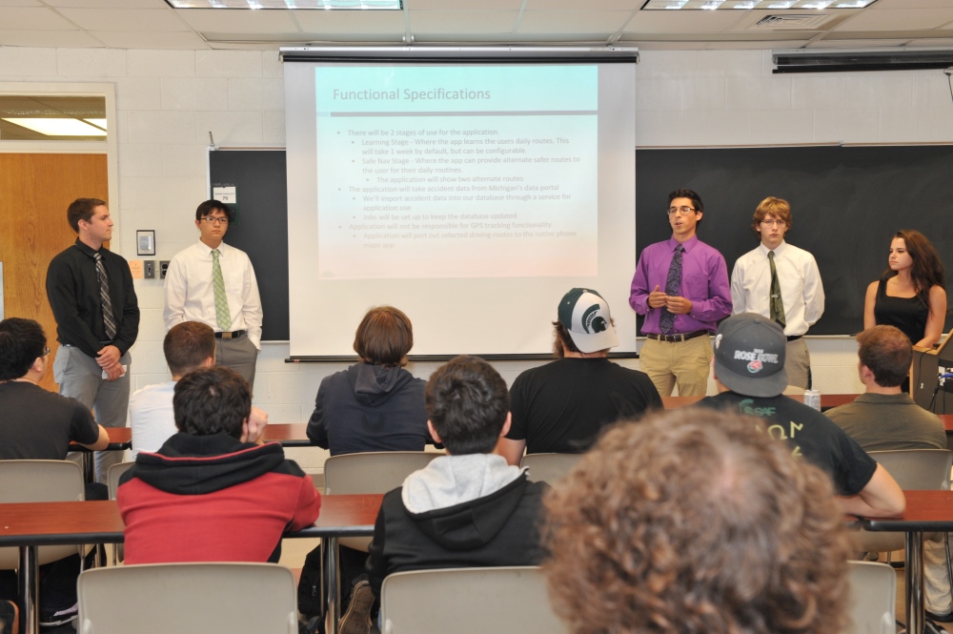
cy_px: 317
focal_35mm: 48
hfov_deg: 41.1
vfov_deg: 28.0
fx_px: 1270
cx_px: 476
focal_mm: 48
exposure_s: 1/60
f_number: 7.1
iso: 1100
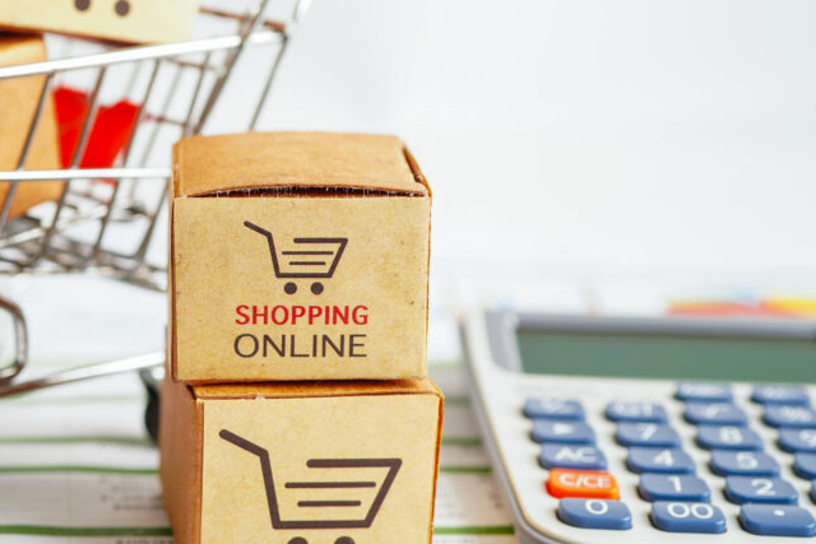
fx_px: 1814
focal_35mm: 80
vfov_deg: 17.0
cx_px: 201
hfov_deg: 25.1
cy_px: 199
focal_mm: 50
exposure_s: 1/100
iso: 100
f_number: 4.5
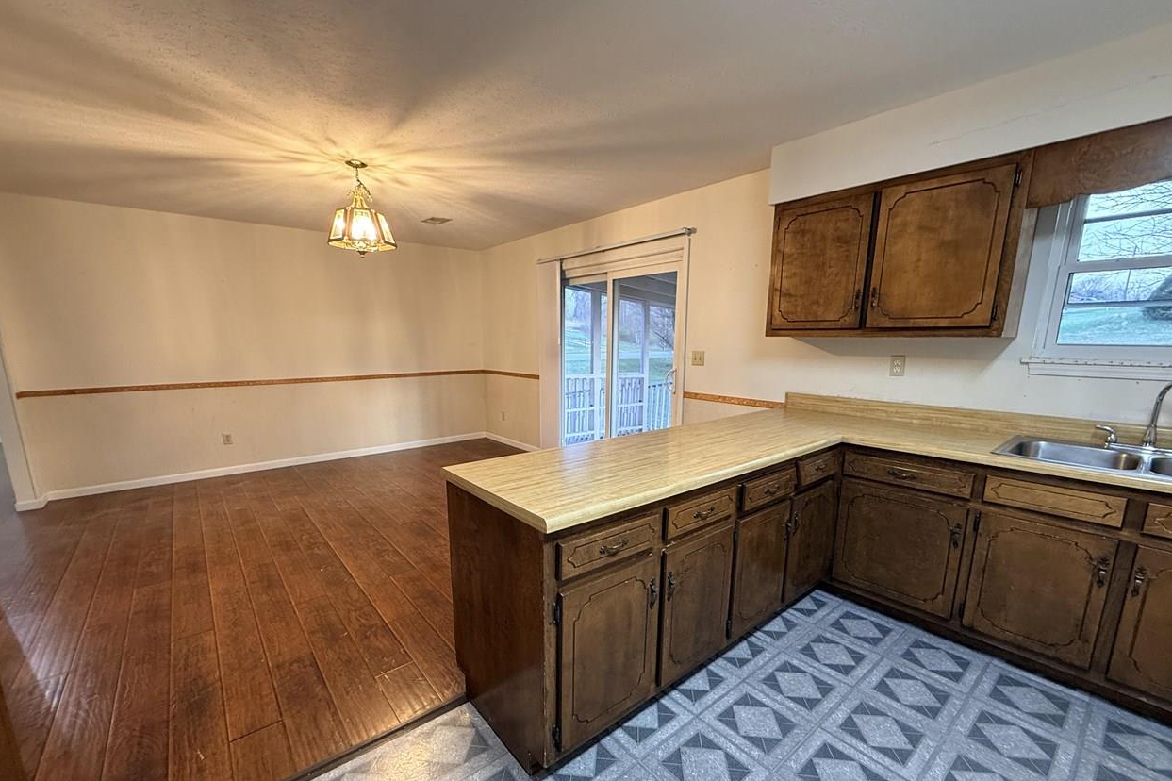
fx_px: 488
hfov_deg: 100.4
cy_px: 436
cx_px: 585
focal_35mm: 15
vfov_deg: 77.0
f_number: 2.2
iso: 200
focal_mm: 2.22
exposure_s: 1/60
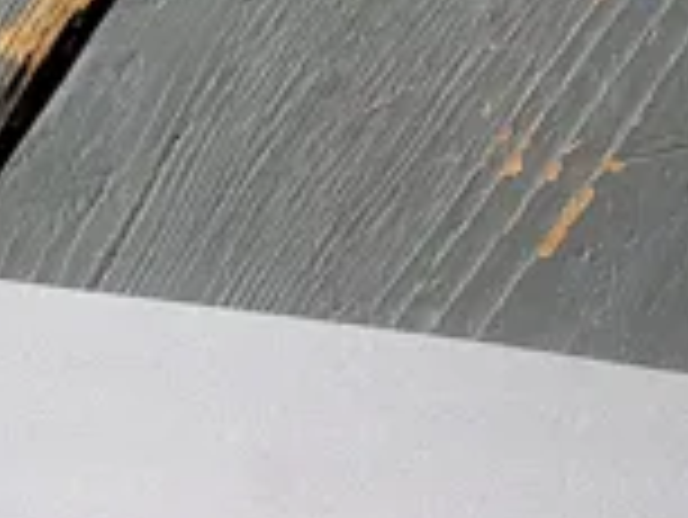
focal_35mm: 136
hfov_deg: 14.4
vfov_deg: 10.0
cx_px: 162
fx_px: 2705
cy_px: 1108
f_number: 1.8
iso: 250
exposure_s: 1/100
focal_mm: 5.4
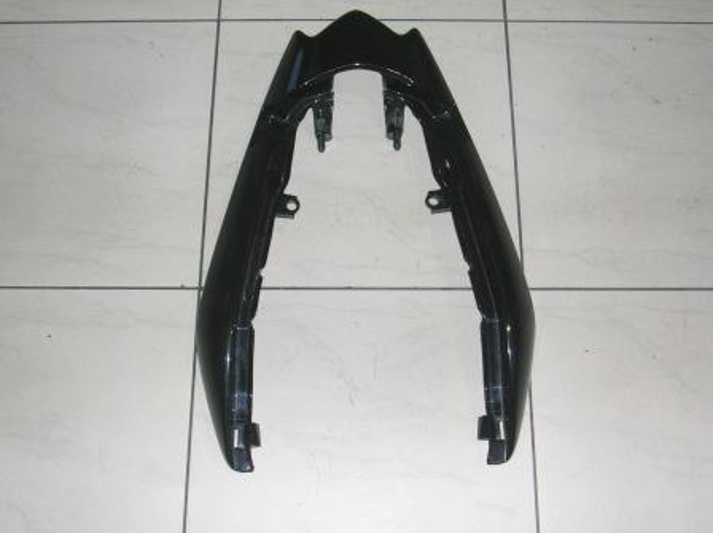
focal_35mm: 48
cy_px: 266
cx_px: 356
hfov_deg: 39.7
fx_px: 988
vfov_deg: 30.2
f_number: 3.2
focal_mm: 8
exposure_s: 1/60.1
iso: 50
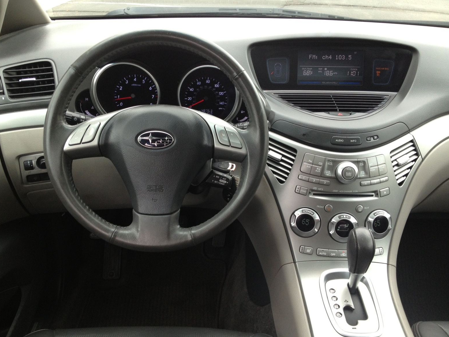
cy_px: 169
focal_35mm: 36
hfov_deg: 51.3
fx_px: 467
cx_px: 219
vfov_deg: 39.7
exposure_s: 1/120
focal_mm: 4.28
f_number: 2.4
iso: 64
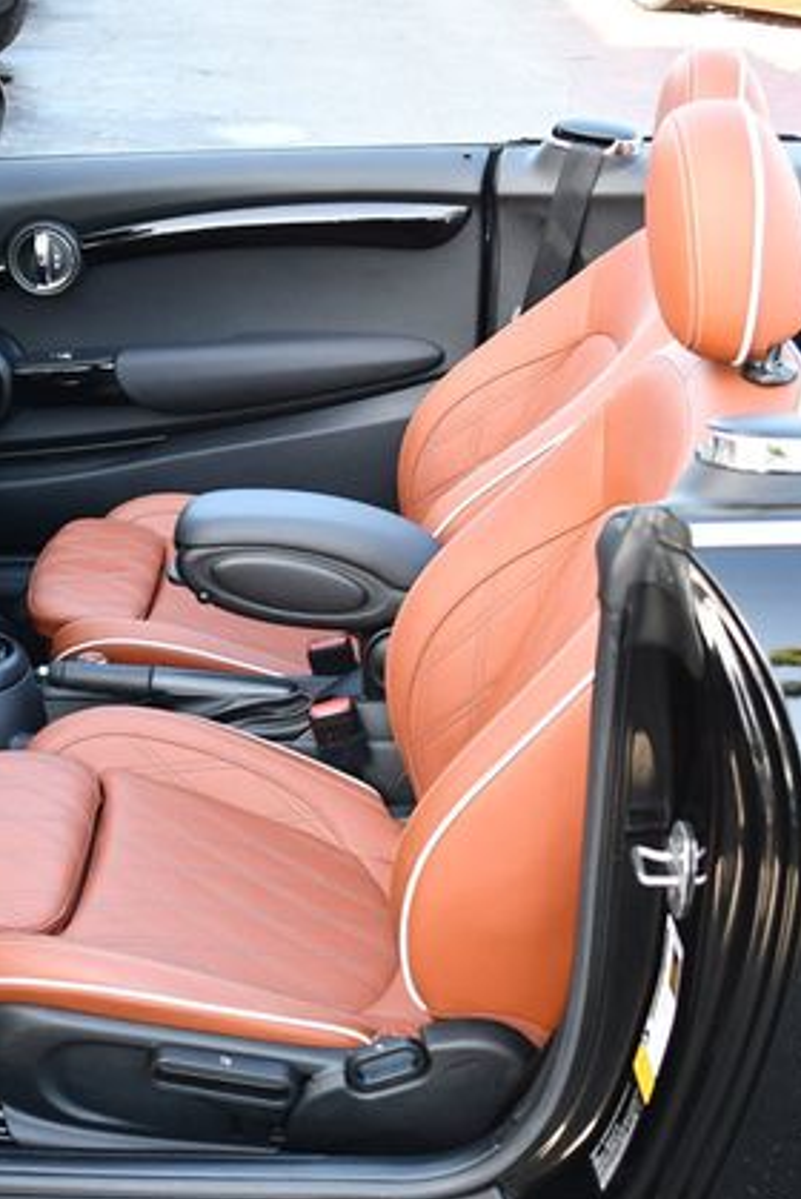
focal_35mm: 55
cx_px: 220
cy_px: 607
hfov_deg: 24.4
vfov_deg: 36.2
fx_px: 1832
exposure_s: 1/250
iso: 640
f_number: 3.5
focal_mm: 18
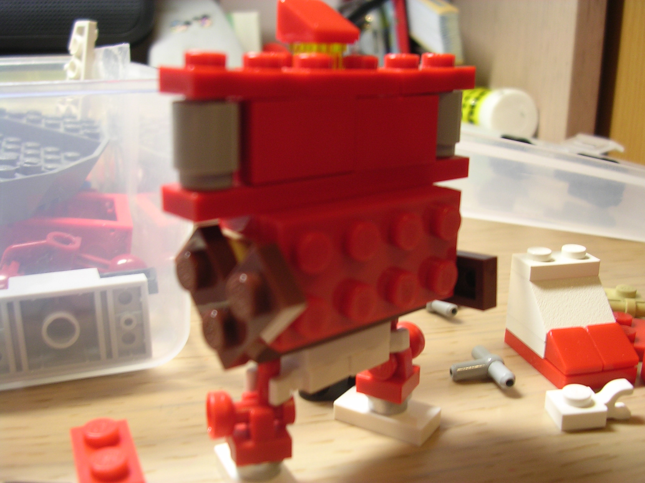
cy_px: 242
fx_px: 708
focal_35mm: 38
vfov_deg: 37.7
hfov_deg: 49.0
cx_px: 322
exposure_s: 1/11.9
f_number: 2.8
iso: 100
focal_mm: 5.8
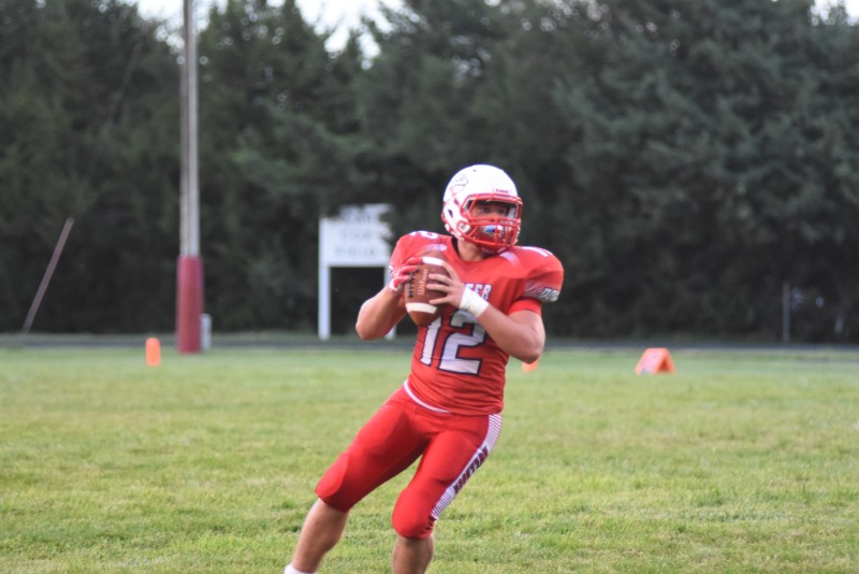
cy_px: 287
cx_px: 430
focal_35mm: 218
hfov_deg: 9.5
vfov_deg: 6.3
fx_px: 5191
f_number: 2.8
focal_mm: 145
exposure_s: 1/320
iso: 2000
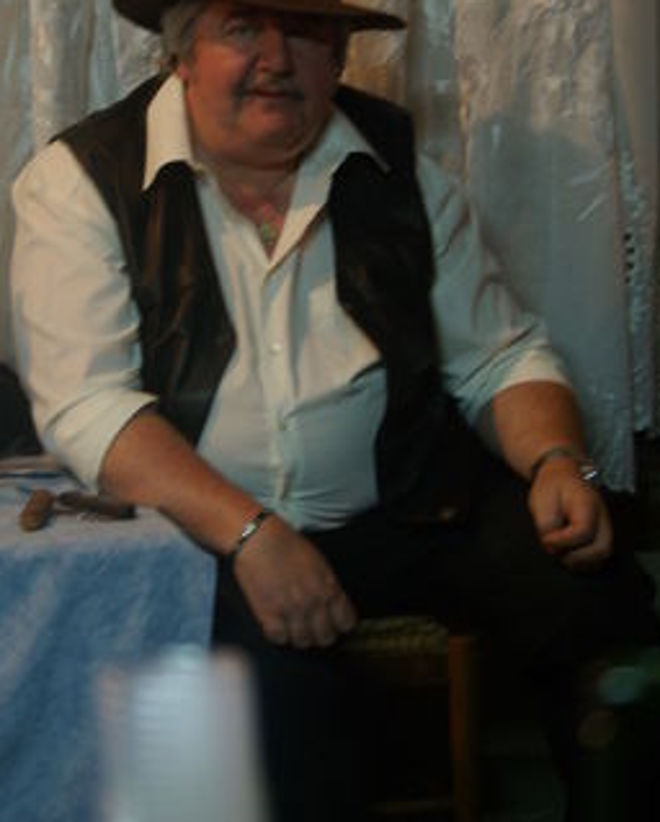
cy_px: 224
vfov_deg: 13.3
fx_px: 3509
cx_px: 285
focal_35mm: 144
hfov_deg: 10.7
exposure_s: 1/8
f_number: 4.5
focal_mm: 68
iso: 400
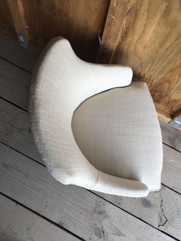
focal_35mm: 29
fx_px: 202
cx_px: 90
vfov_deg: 61.7
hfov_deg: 48.2
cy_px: 120
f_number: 2.2
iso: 25
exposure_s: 1/195
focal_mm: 4.15
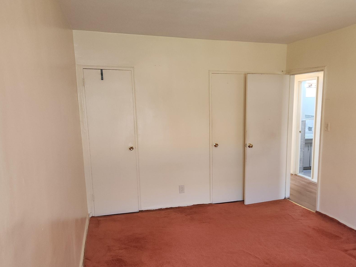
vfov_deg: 46.4
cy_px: 166
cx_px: 209
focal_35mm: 30
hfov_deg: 59.6
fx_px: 309
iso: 125
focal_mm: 5.4
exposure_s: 1/40
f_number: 1.8
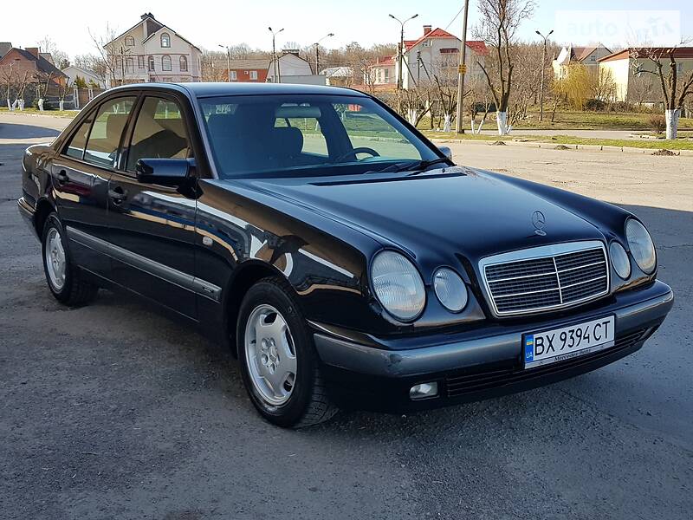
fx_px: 521
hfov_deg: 67.3
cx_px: 346
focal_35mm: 26
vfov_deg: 53.1
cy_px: 260
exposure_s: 1/922
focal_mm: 4.3
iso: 40
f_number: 1.7
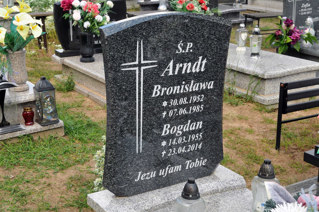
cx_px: 160
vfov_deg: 25.7
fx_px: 465
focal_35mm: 52
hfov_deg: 37.9
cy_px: 106
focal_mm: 35
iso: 1000
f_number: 11
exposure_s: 1/200
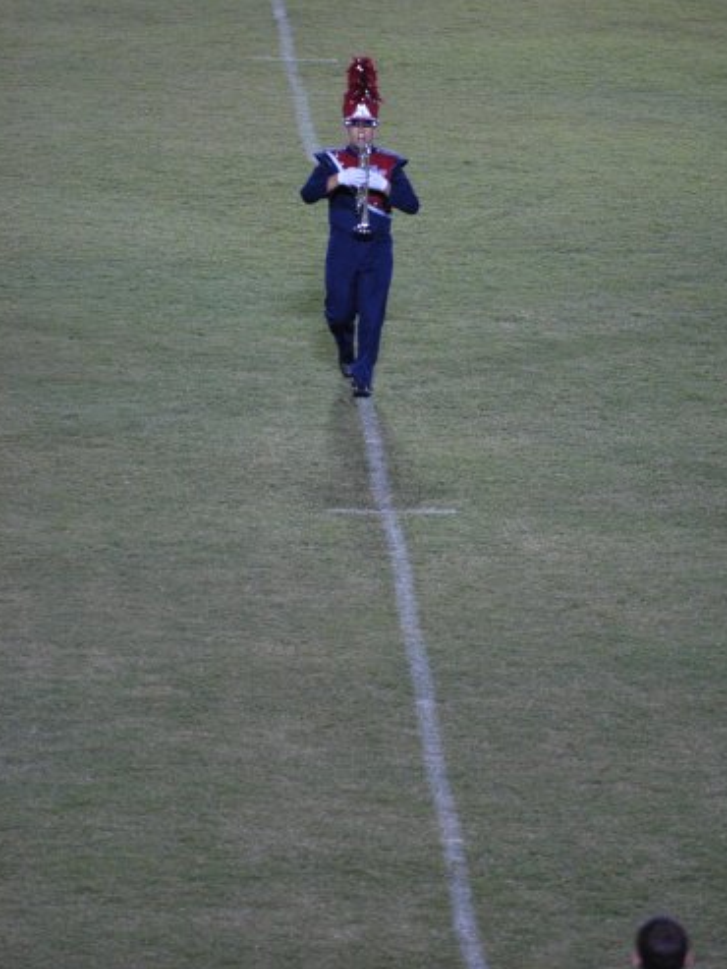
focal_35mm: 351
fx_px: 9825
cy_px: 397
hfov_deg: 4.2
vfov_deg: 5.6
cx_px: 380
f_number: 2.8
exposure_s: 1/60
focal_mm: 200
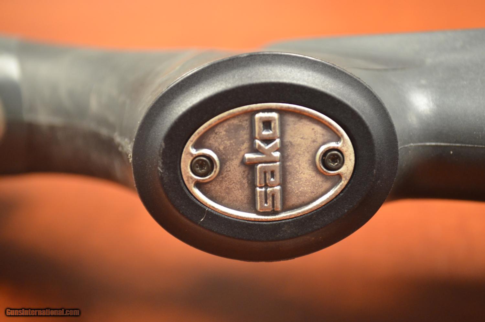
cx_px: 242
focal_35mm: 68
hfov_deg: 29.9
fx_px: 908
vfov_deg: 20.1
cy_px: 161
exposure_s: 1/30
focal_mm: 45
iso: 2000
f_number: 5.3
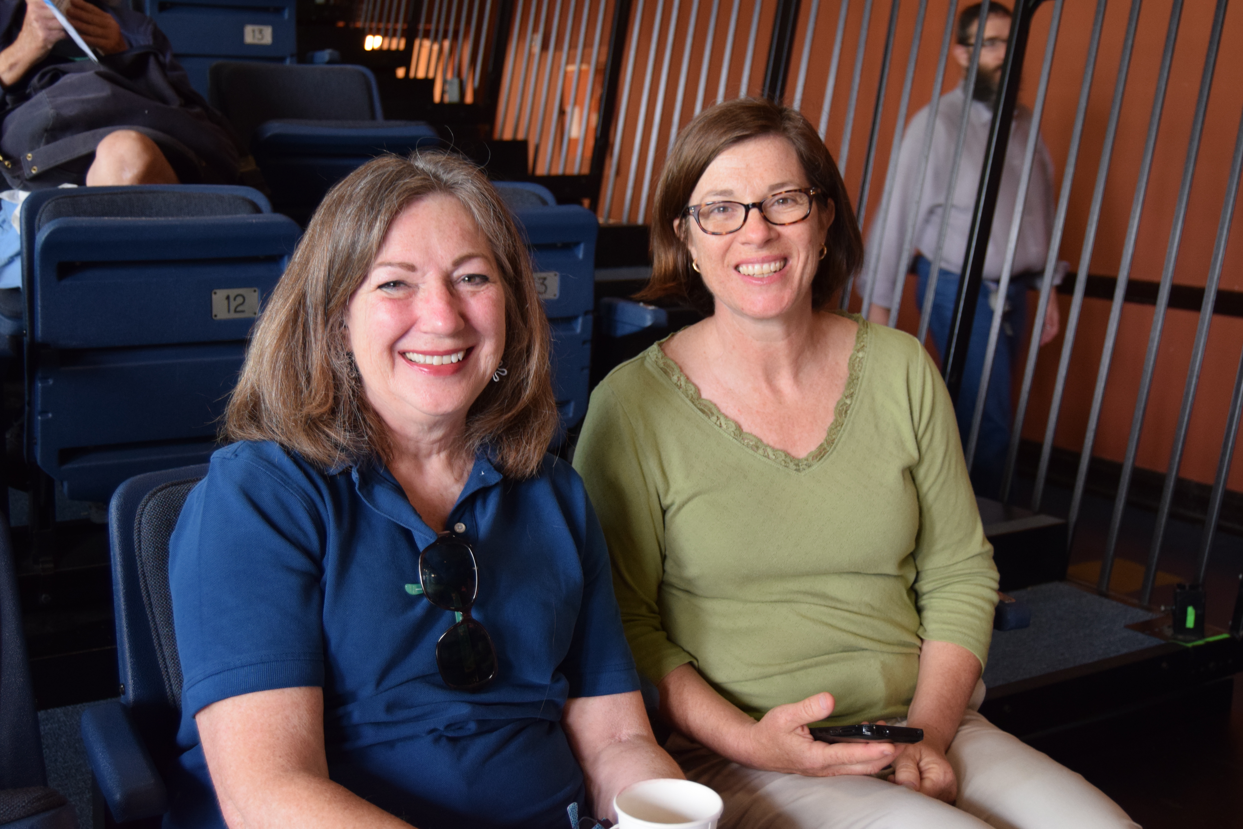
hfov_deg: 46.4
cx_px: 622
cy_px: 414
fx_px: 1450
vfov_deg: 31.9
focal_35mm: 42
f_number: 4
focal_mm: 28
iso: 1100
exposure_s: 1/30
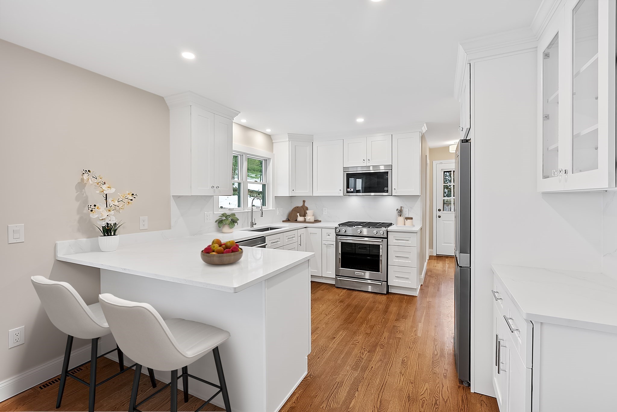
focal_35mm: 16
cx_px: 308
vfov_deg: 73.8
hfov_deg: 96.7
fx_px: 274
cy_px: 206
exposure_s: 1
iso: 160
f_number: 8
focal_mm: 16
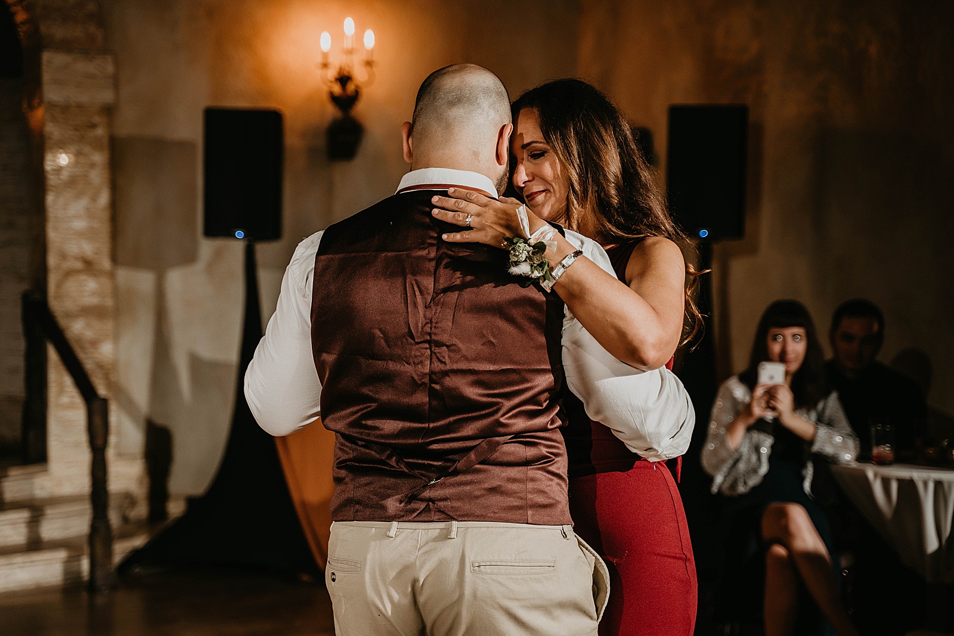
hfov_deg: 31.0
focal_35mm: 65
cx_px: 477
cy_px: 318
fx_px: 1723
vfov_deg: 20.9
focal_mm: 65
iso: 800
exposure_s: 1/200
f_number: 2.8
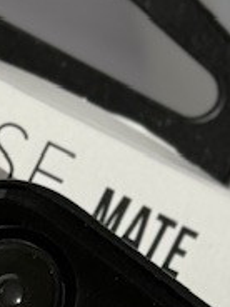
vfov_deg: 5.8
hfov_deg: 4.4
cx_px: -153
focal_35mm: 334
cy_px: 619
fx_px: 2959
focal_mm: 6.86
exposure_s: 1/5848
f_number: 1.78
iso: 64
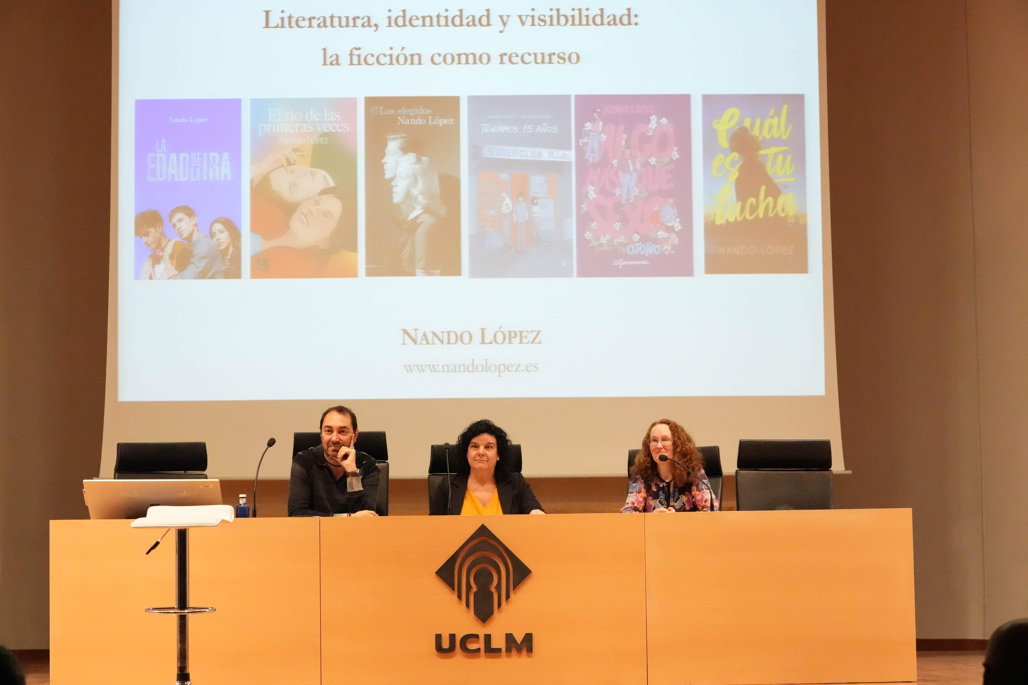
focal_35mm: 92
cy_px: 342
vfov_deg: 14.9
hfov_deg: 22.1
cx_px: 514
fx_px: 2627
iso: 20000
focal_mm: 92
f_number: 9
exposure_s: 1/200
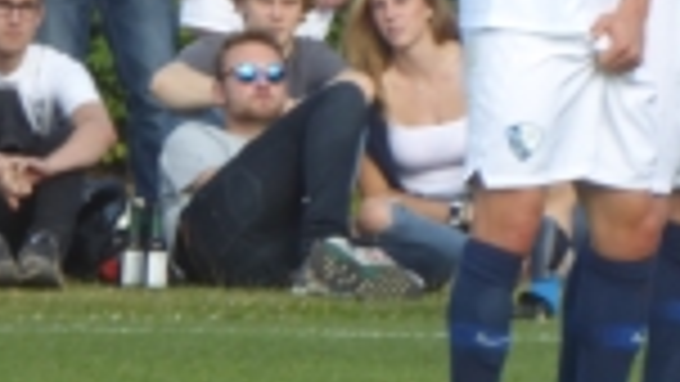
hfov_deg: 1.0
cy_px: -346
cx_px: 878
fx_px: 39765
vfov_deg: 0.6
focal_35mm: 2205
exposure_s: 1/125
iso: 125
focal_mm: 121.5
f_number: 6.3
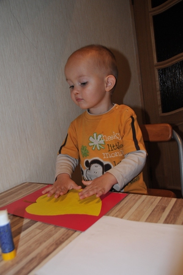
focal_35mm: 33
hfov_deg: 39.9
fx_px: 252
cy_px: 138
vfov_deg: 57.3
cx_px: 92
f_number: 4.5
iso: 500
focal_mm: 22
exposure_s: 1/60
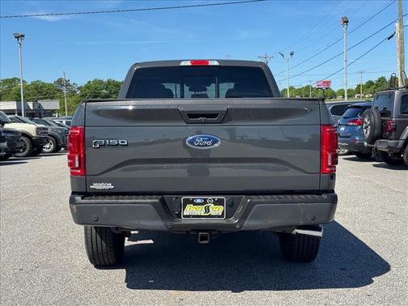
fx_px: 566
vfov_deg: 30.3
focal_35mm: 48
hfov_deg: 39.7
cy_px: 153
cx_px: 204
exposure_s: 1/3096
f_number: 1.78
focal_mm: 6.76
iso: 64
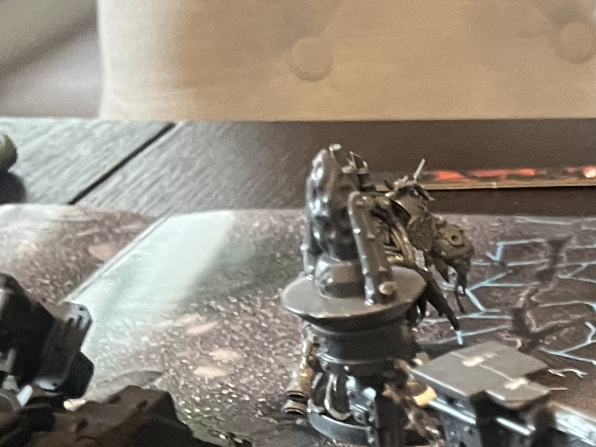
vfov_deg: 12.7
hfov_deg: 16.2
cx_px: 895
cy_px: 650
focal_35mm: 111
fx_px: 1911
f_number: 1.6
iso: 400
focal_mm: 5.1
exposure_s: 1/60
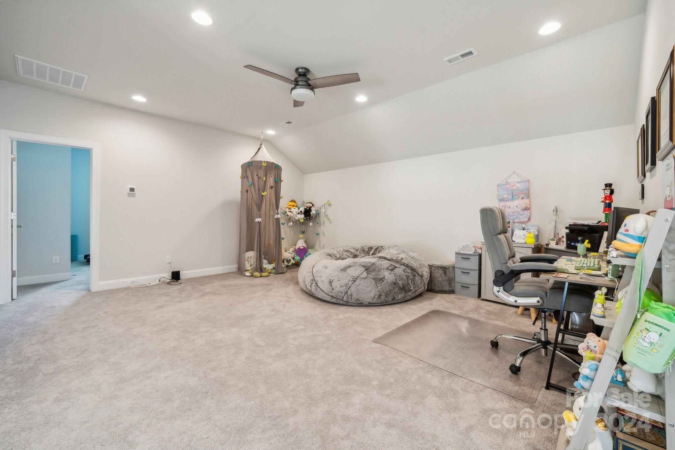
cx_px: 338
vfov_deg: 81.2
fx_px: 262
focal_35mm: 14
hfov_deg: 104.3
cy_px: 225
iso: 160
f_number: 7.1
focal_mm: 14
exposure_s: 1/8
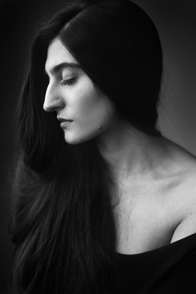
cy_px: 147
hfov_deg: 27.0
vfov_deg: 39.6
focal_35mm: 50
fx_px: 408
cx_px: 98
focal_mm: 50
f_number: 1.8
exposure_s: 1/50
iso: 400
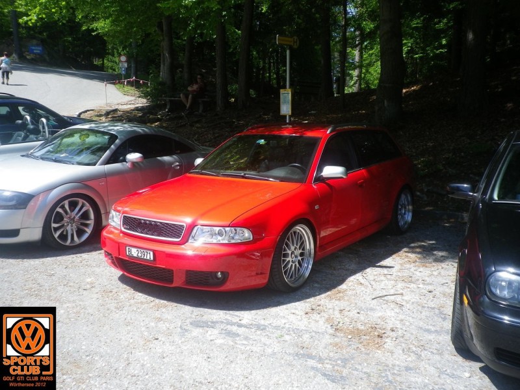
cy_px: 195
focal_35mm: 35
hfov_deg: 52.6
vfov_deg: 40.7
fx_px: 526
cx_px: 260
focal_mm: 6.4
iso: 80
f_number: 3.9
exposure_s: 1/250
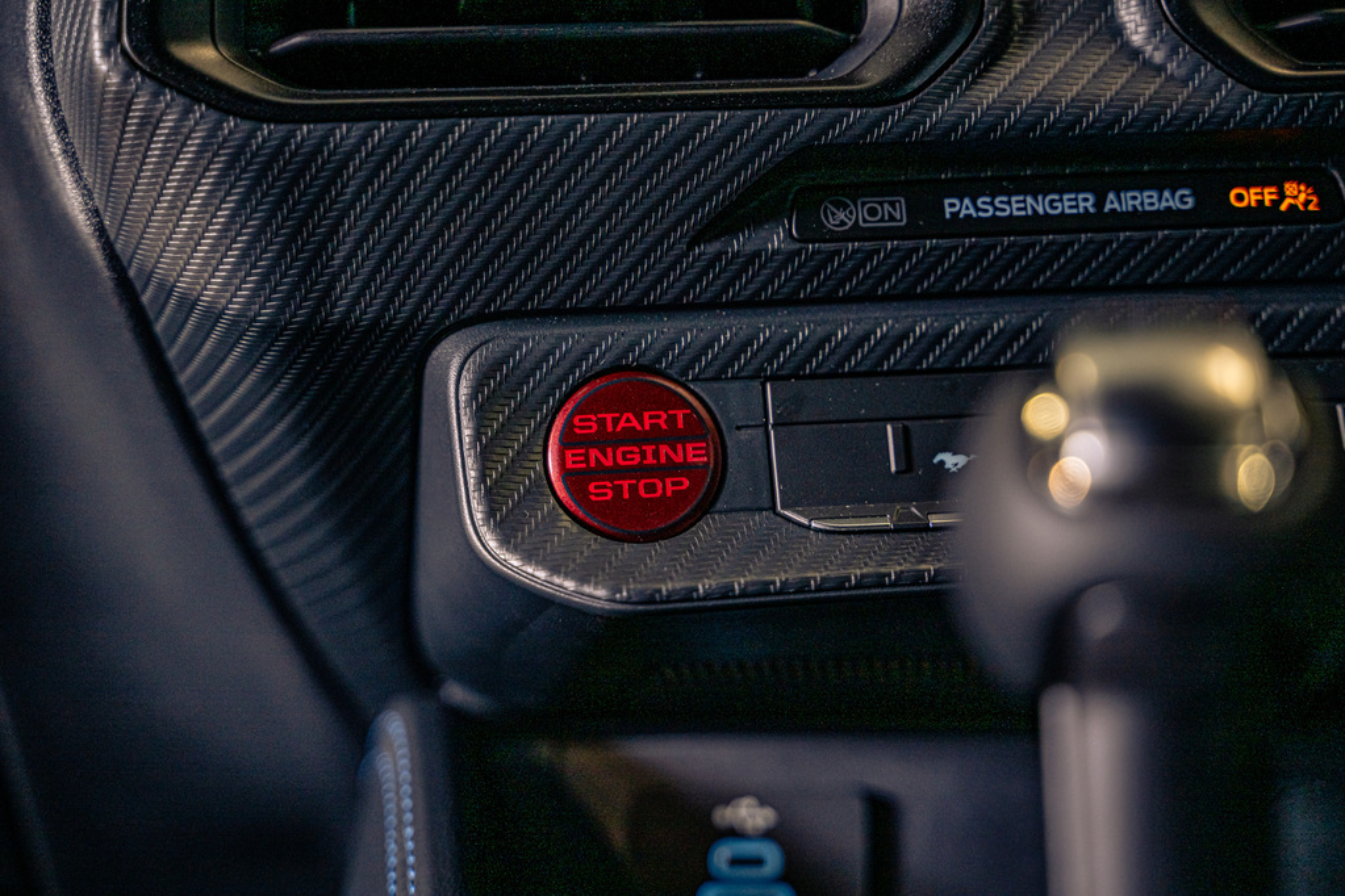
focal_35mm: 75
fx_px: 2802
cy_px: 448
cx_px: 672
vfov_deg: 18.2
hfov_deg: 27.0
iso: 400
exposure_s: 1/100
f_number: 2.8
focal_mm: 75
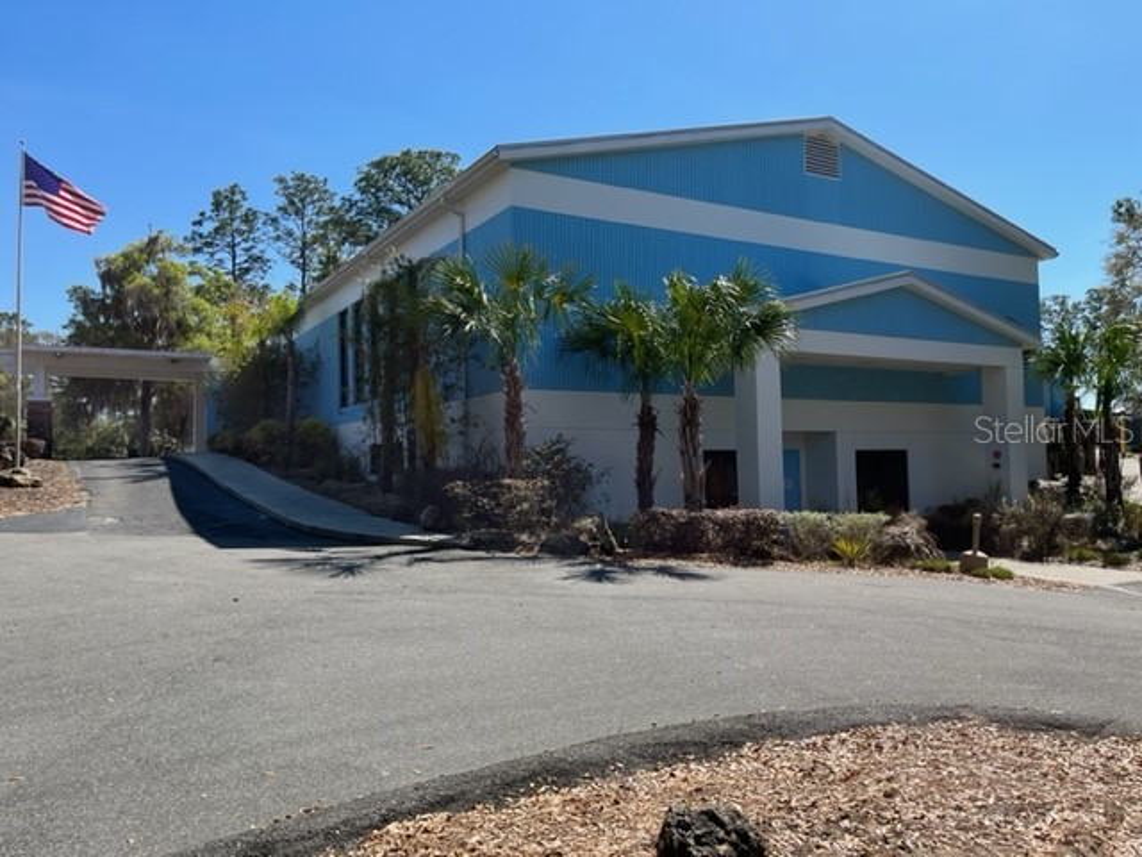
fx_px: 858
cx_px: 571
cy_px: 428
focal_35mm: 26
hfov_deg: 67.3
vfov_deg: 53.1
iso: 50
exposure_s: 1/2825
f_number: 1.6
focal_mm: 5.1
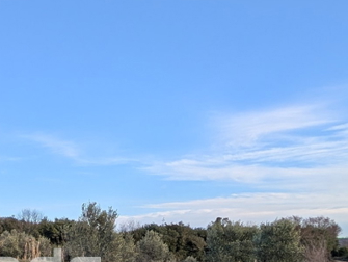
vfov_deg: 31.6
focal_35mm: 43
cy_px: 248
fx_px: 433
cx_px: 5
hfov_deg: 39.1
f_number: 1.7
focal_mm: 2.02
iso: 55
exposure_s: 1/1672
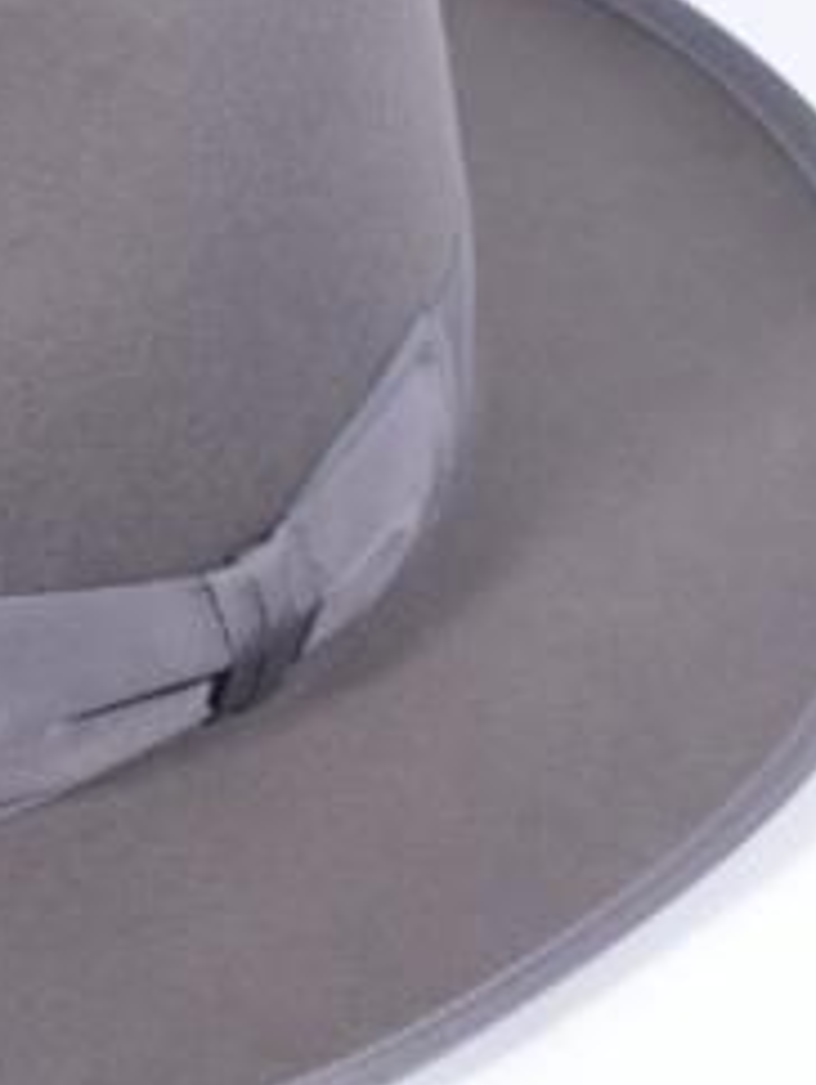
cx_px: -170
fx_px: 5961
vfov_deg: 10.4
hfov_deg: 7.8
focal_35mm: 190
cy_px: 130
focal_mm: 40
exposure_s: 1/100
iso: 800
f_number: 5
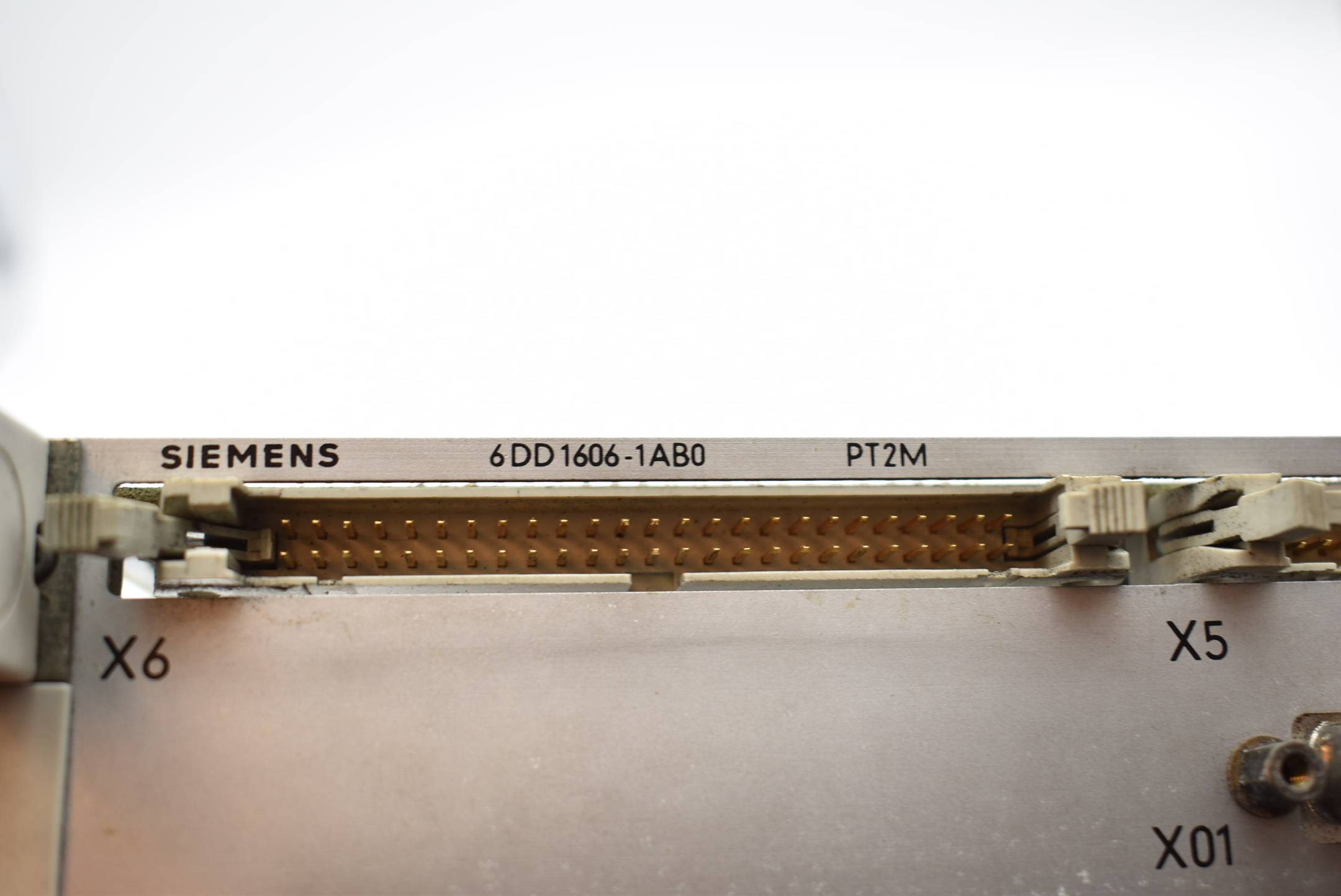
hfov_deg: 44.9
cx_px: 670
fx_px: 1622
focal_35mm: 44
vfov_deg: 30.9
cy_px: 448
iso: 100
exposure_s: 1/40
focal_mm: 29
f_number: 4.2
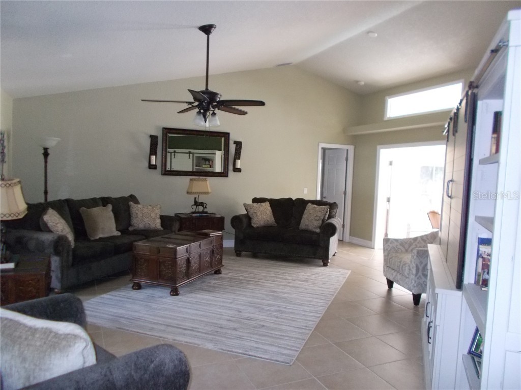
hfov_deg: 67.3
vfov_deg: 53.1
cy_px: 195
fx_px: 391
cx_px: 260
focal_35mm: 26
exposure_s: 1/30
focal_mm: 4.6
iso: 400
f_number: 3.2
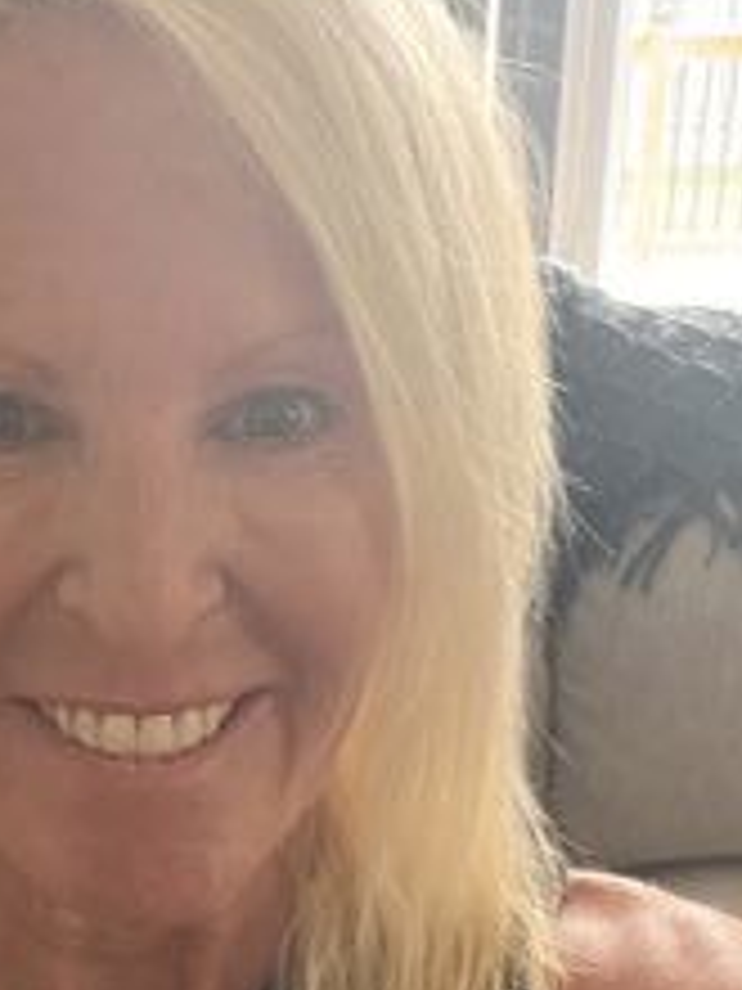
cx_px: 193
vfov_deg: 31.7
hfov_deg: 24.2
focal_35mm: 60
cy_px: 711
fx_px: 1715
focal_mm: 2.71
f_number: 2.2
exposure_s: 1/30
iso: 500
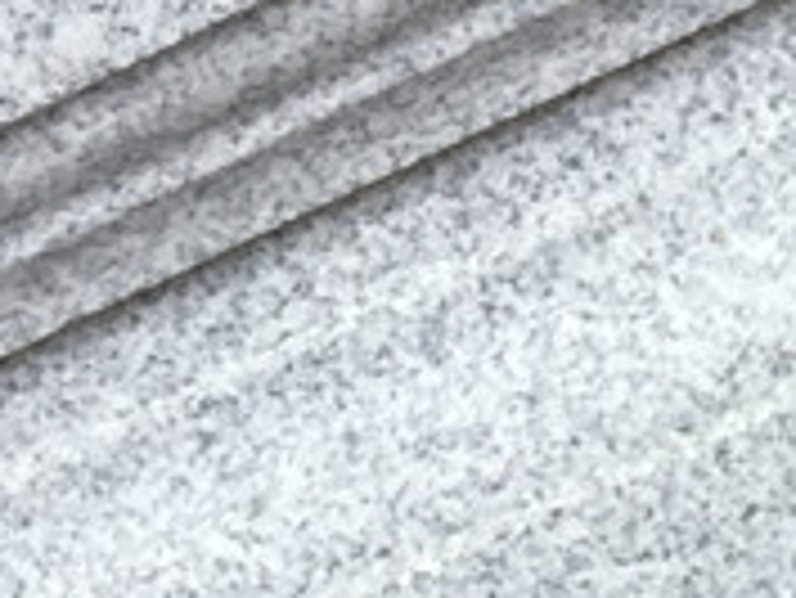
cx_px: 1556
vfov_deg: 10.4
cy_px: 755
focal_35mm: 140
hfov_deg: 12.5
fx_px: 3222
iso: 25
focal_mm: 3.3
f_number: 2.4
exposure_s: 1/249
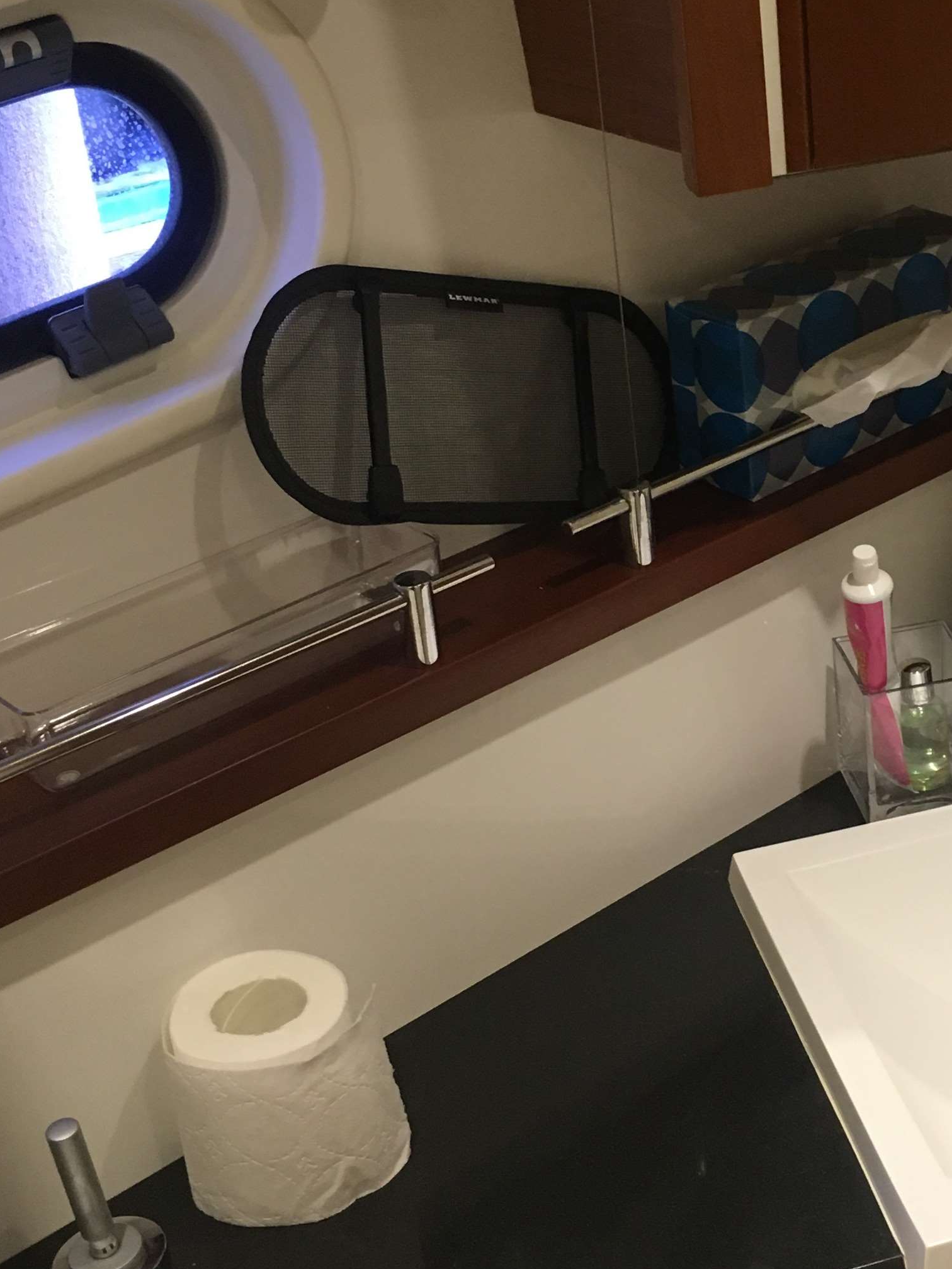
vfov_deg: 33.2
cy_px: 602
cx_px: 868
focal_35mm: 58
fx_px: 2127
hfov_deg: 24.5
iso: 160
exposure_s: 1/33
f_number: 2.2
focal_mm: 4.15
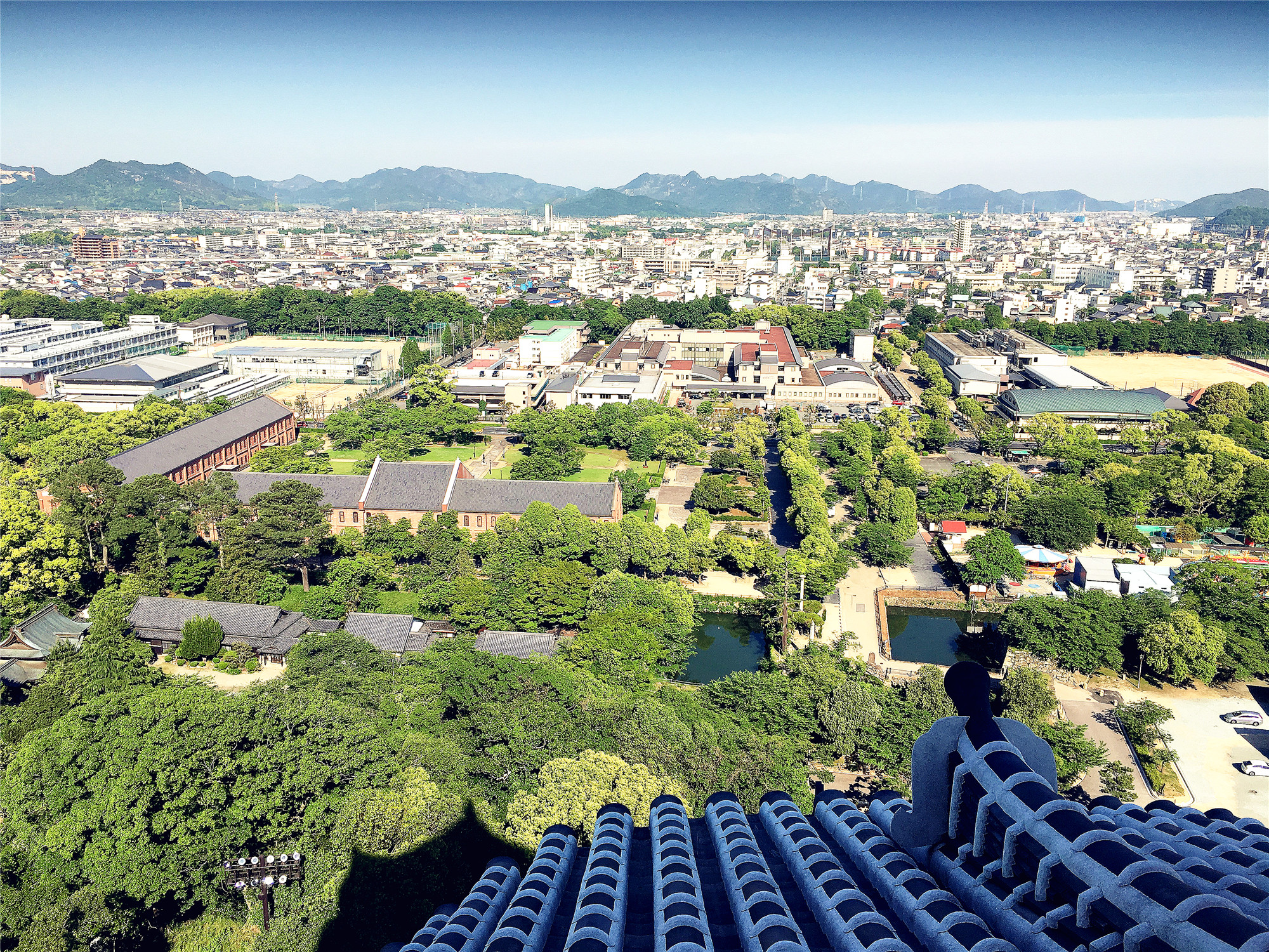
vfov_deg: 48.2
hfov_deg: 61.7
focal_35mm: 29
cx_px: 634
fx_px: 1063
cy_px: 476
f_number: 2.2
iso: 25
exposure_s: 1/1399
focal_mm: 4.15
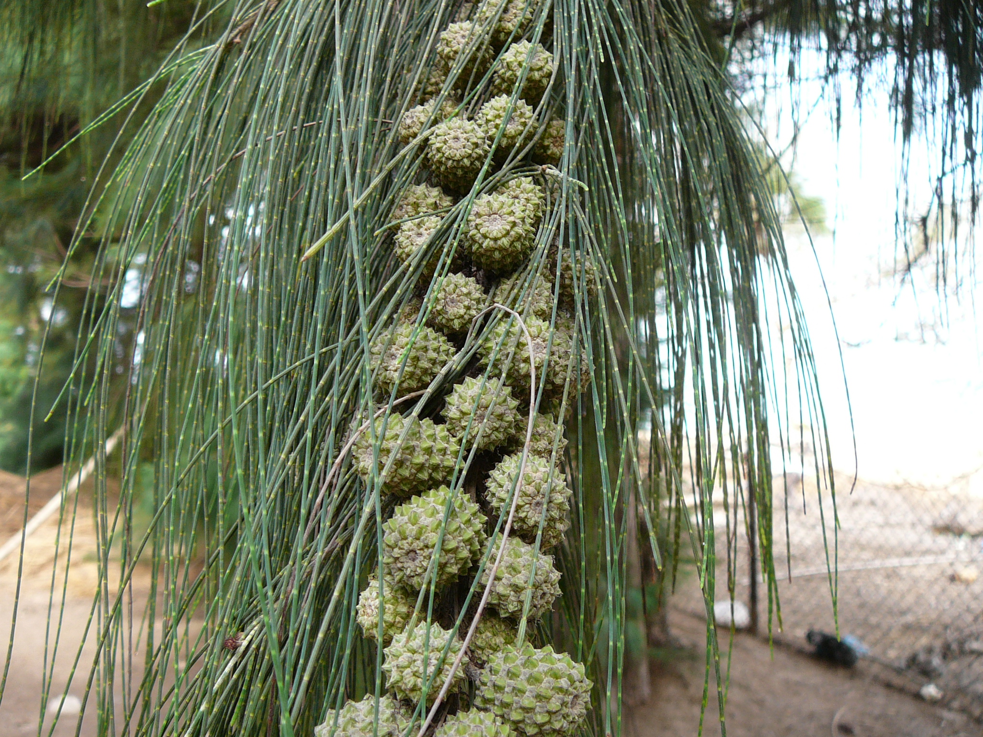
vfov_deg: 40.7
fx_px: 994
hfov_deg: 52.6
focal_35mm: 35
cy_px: 368
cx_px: 492
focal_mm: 5.2
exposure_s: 1/100
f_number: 2.8
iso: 80
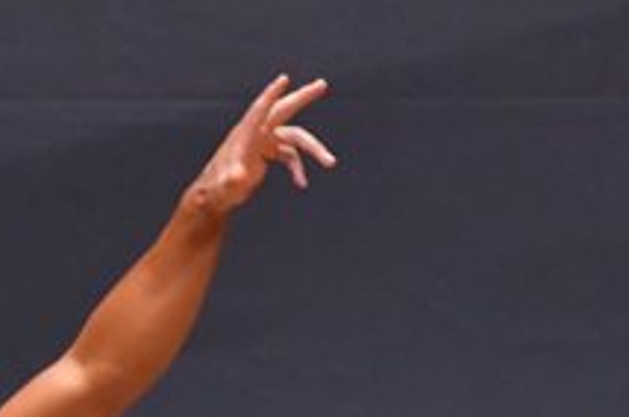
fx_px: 23726
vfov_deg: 1.0
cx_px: -242
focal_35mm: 1360
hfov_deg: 1.5
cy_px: 696
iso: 6400
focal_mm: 250
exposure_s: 1/400
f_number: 5.6
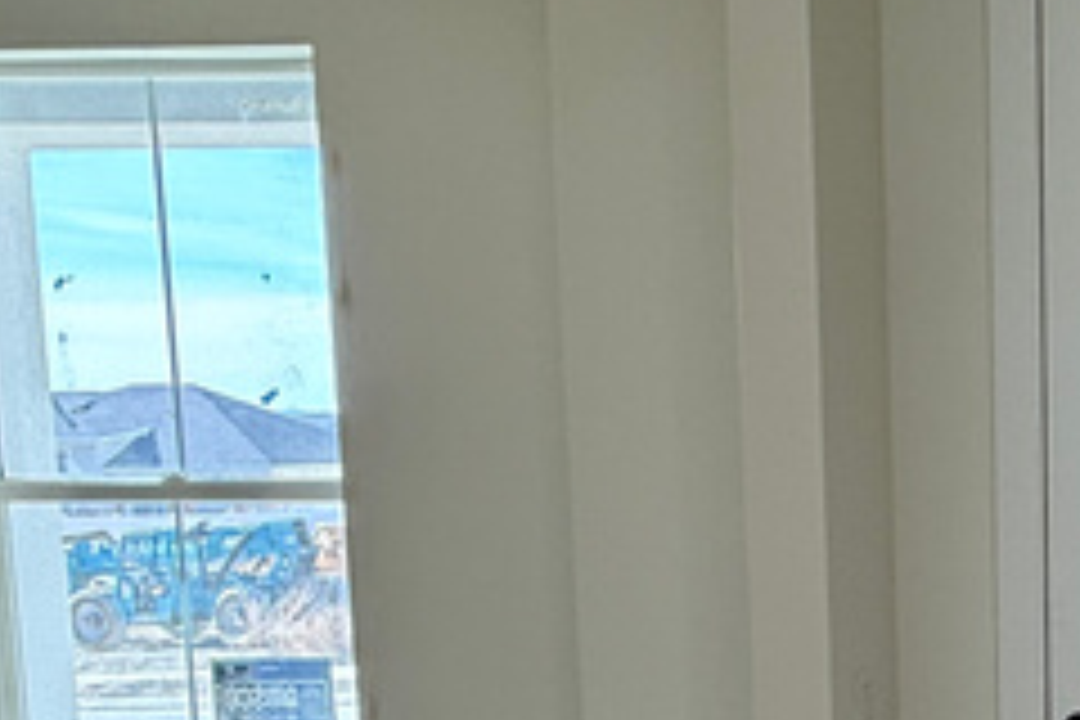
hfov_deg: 29.3
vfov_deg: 21.2
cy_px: 720
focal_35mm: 62
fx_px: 1860
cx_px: 1184
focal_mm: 2.22
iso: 64
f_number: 2.2
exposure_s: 1/120
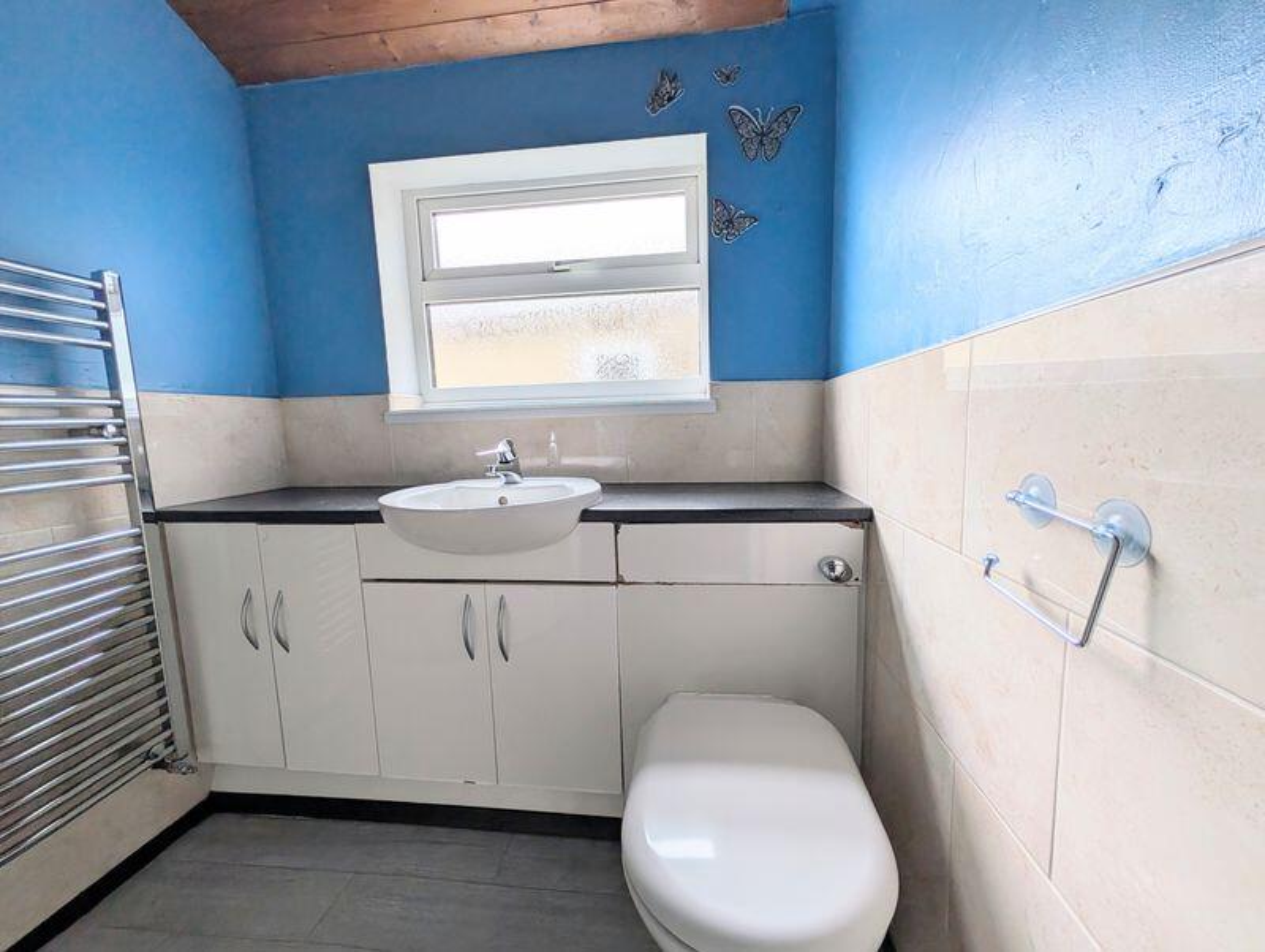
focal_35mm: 12
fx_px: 439
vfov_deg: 94.6
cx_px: 632
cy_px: 476
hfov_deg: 110.5
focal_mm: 2.02
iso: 49
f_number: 1.7
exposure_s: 1/101
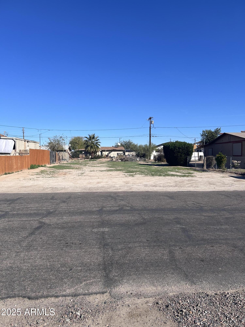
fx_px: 245
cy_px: 164
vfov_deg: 67.3
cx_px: 122
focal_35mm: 26
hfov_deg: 53.1
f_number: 1.5
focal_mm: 5.7
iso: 50
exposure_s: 1/5319
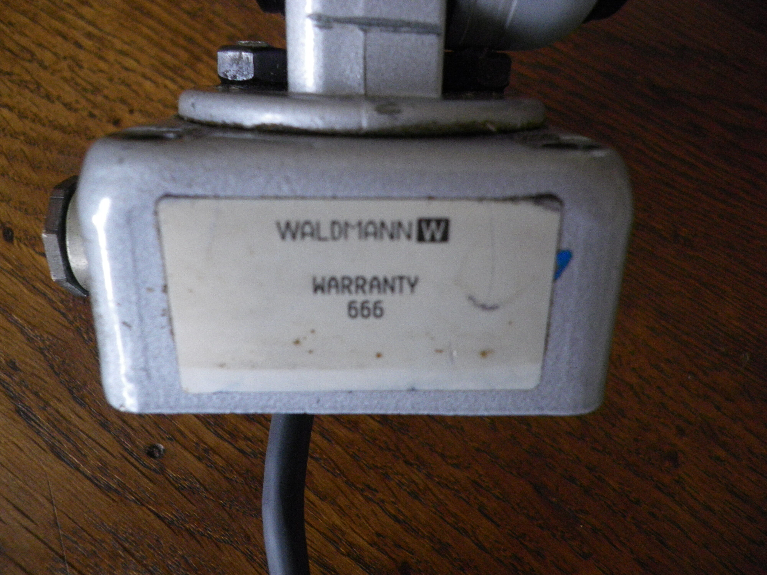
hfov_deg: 63.4
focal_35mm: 28
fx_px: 620
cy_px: 288
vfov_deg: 49.7
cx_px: 384
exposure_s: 1/60
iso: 250
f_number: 2.6
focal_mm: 4.9
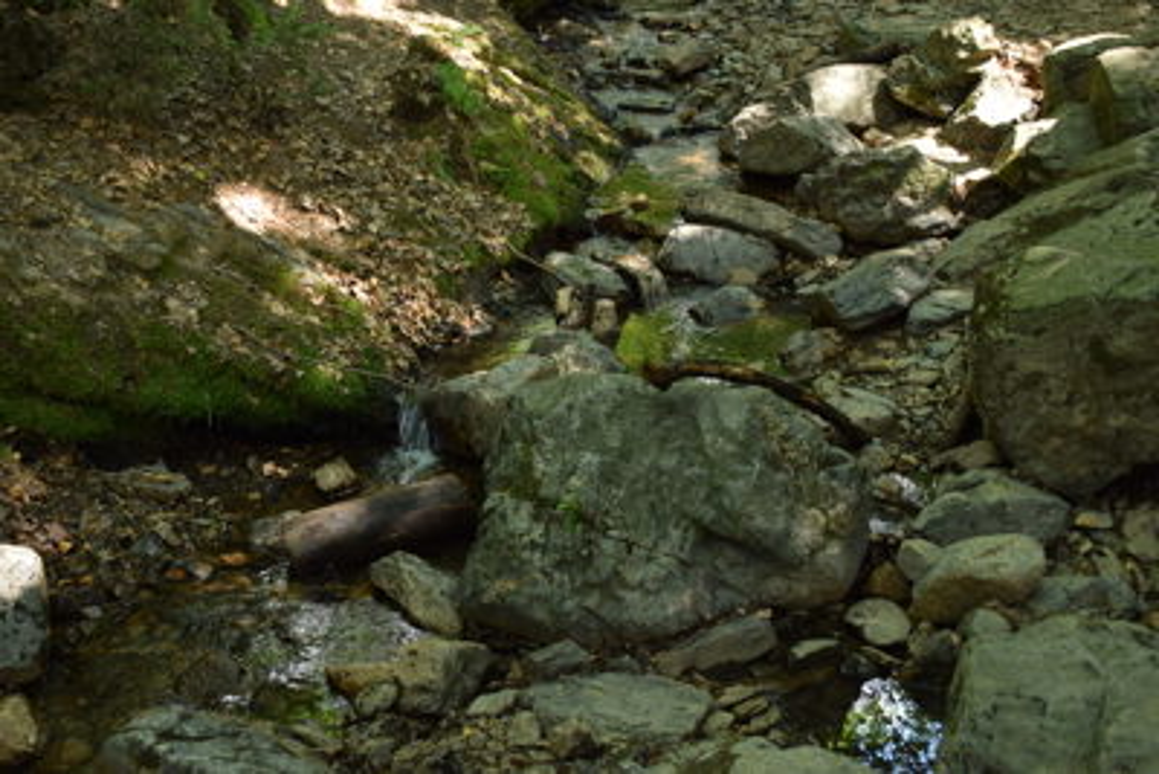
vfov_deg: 26.5
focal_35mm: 51
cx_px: 580
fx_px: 1642
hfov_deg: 38.9
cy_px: 387
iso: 160
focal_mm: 34
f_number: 5.6
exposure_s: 1/20
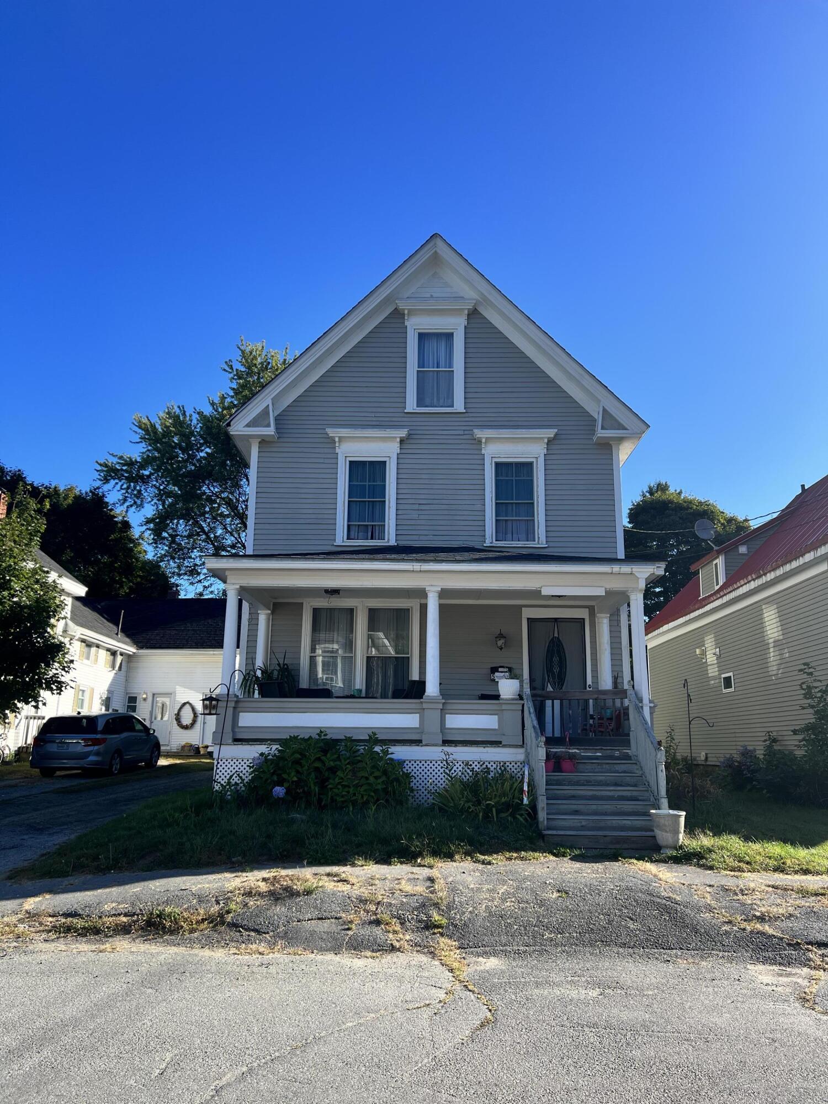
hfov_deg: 53.1
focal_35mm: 26
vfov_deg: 67.3
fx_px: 829
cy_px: 552
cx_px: 414
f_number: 1.5
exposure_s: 1/2083
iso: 50
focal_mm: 5.7
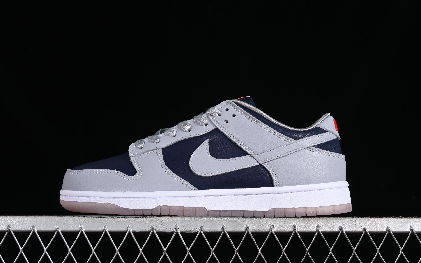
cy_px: 129
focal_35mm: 77
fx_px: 883
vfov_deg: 16.9
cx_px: 211
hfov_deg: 26.8
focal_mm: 50
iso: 160
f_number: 7.1
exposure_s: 1/60
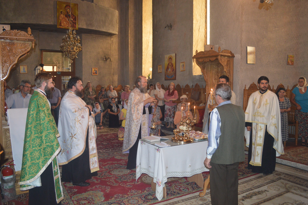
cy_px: 102
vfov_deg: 43.5
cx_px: 154
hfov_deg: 62.0
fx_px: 256
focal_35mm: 30
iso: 1250
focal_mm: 20
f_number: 3.8
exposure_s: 1/60
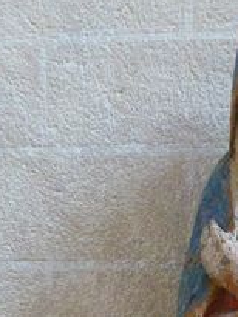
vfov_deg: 22.7
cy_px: 334
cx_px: 264
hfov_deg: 17.4
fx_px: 751
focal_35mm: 82
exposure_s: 1/4
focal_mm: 4.3
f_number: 3.3
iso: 500
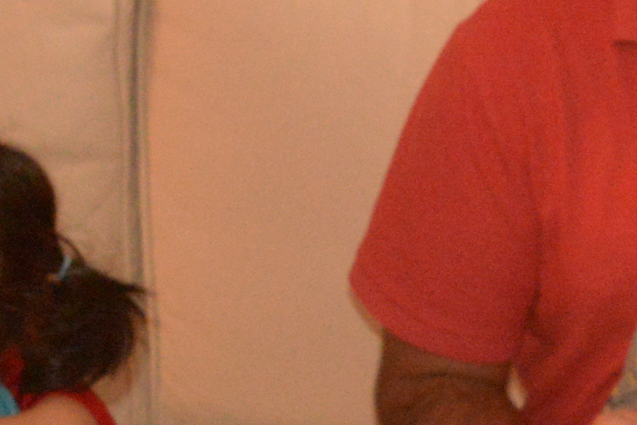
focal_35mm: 177
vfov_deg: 7.7
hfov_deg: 11.5
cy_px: 70
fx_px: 3132
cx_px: 618
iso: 6400
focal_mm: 35
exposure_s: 1/25
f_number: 11
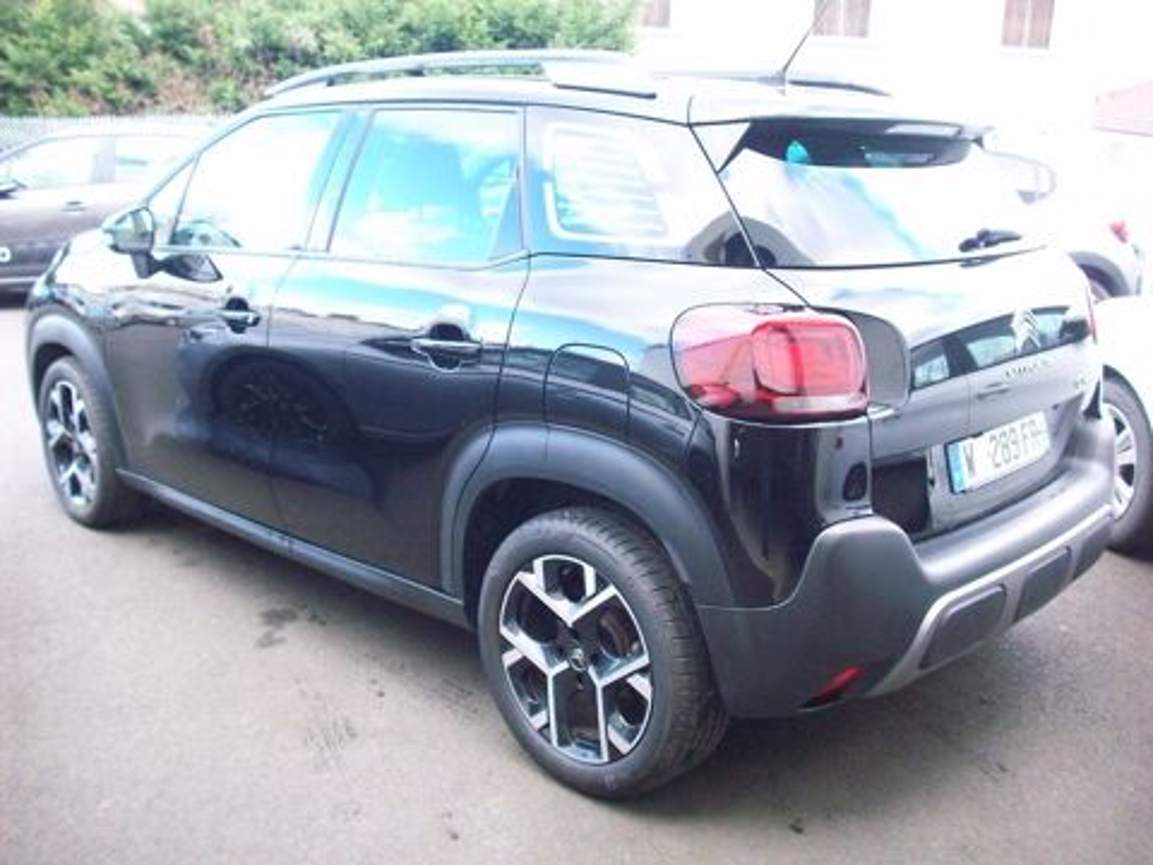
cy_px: 432
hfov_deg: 50.1
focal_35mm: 37
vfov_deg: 38.7
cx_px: 576
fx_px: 1232
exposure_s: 1/128
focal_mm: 6.2
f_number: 2.8
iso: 249
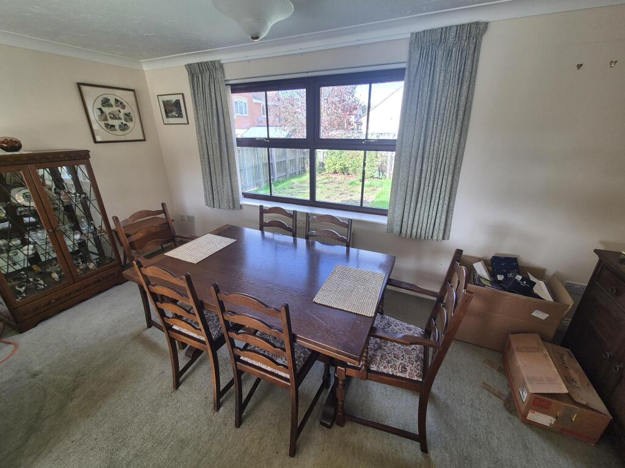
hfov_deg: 106.2
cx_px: 312
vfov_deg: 89.9
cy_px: 234
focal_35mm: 13
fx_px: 235
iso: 50
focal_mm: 2.2
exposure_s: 1/101
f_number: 2.2
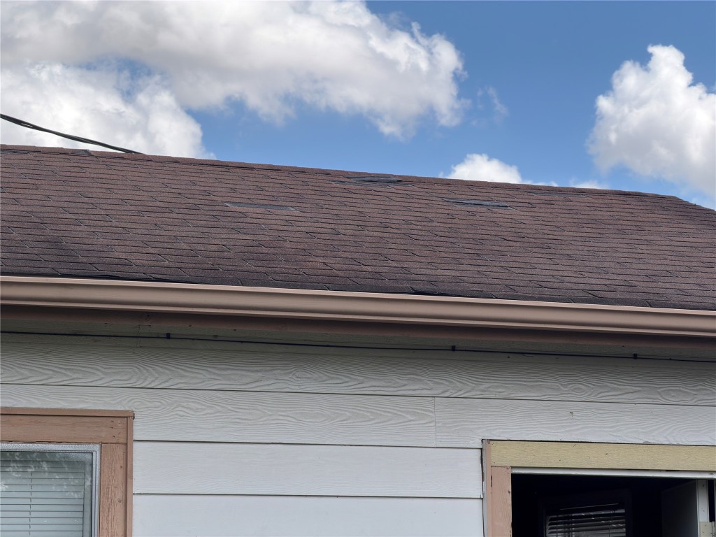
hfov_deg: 19.6
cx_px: 358
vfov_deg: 14.8
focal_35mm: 100
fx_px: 2068
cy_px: 268
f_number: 2.8
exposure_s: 1/638
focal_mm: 16.89
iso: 20
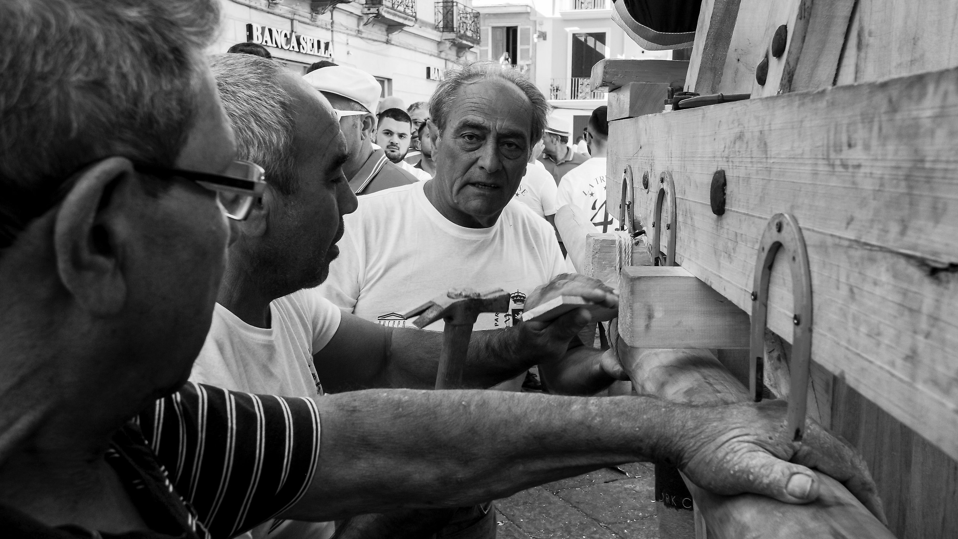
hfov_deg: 52.8
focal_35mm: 38
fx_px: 965
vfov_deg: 31.2
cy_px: 282
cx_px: 476
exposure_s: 1/90
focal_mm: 24
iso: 250
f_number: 8
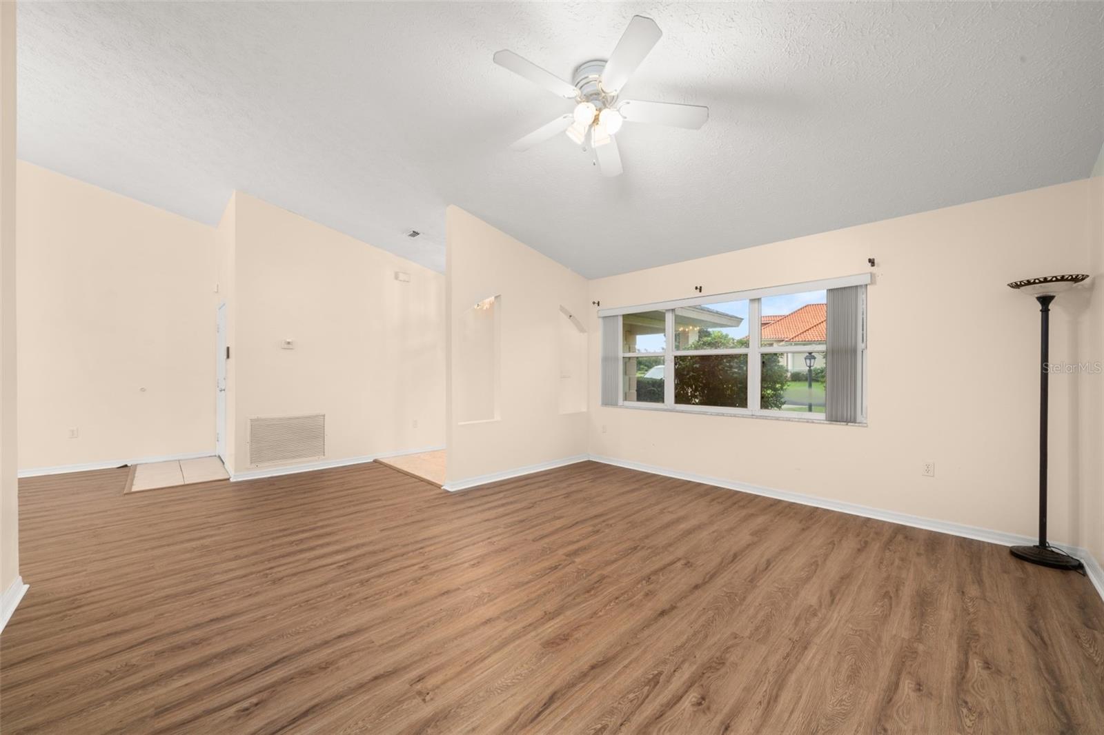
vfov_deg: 85.4
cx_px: 552
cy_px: 368
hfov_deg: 108.3
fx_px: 399
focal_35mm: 13
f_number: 11
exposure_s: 1
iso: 400
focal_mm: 13
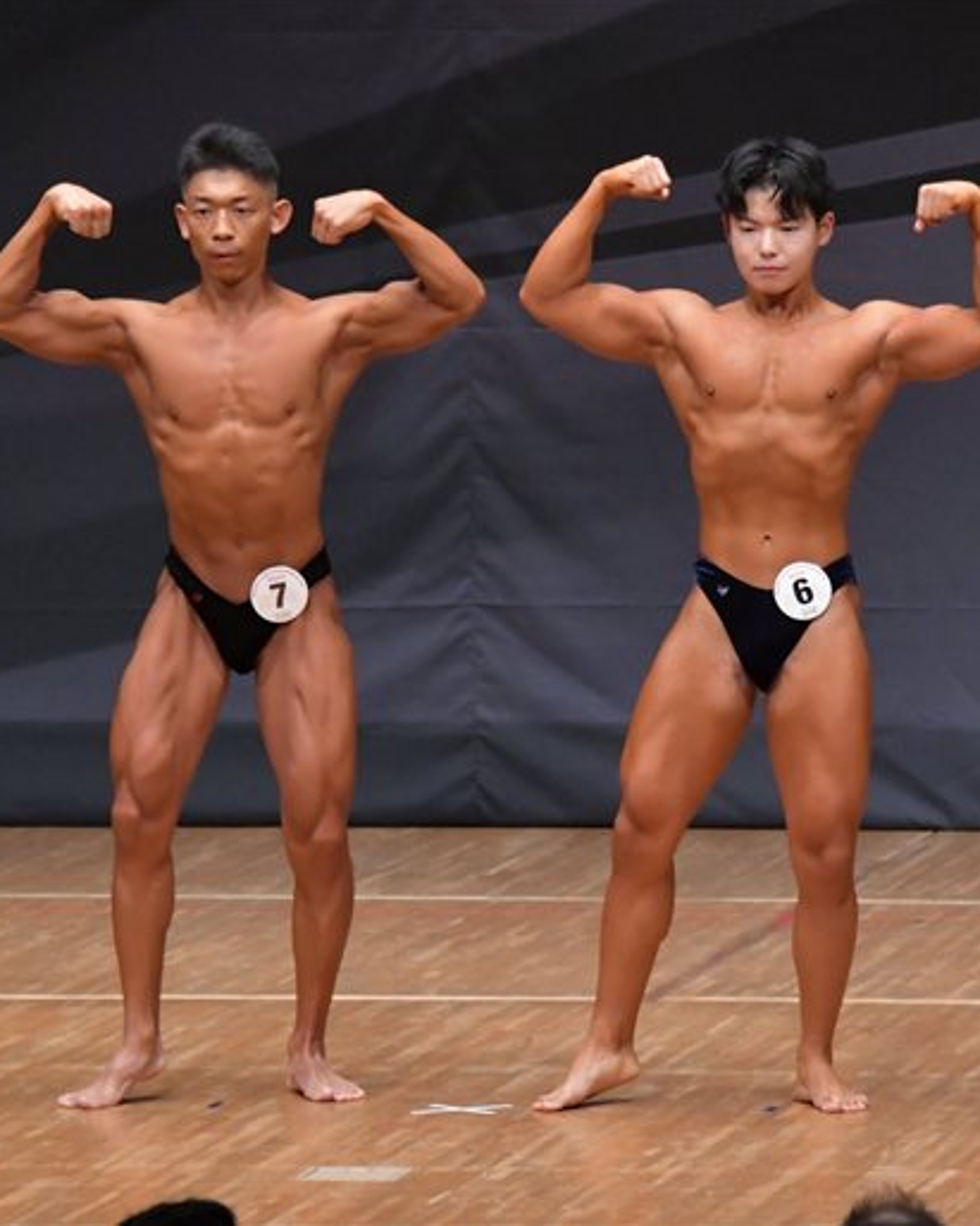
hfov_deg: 4.3
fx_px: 13092
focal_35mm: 361
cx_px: 705
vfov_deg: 5.4
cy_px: 613
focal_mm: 170
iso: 6400
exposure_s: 1/400
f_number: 5.6
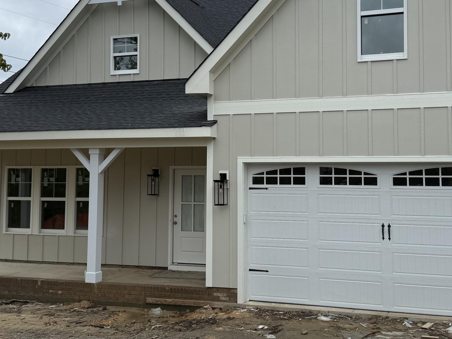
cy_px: 126
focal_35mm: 46
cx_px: 249
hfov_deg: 41.2
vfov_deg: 31.4
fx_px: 601
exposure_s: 1/3953
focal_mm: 6.76
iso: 80
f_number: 1.78
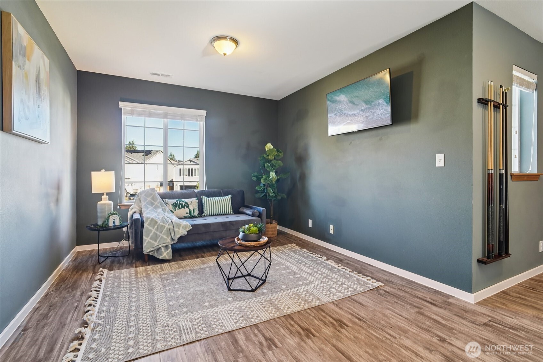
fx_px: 241
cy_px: 181
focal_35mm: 16
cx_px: 272
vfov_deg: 73.7
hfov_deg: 96.7
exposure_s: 1/20
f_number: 8
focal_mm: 16
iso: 1600
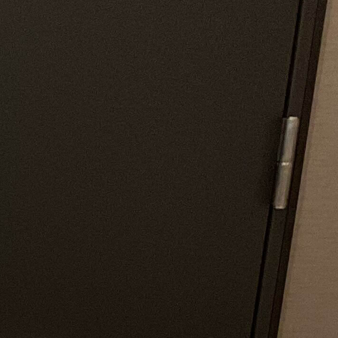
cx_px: -375
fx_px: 1602
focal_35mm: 145
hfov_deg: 10.8
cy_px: 525
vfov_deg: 11.5
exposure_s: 1/60
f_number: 1.8
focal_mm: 3
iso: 100
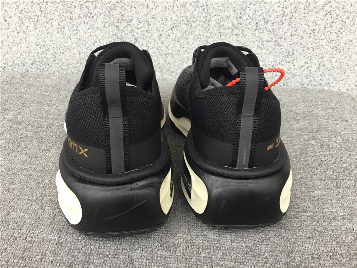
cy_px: 134
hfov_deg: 58.4
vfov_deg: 45.4
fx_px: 320
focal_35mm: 31
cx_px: 178
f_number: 2.4
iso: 25
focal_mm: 3.3
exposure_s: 1/33
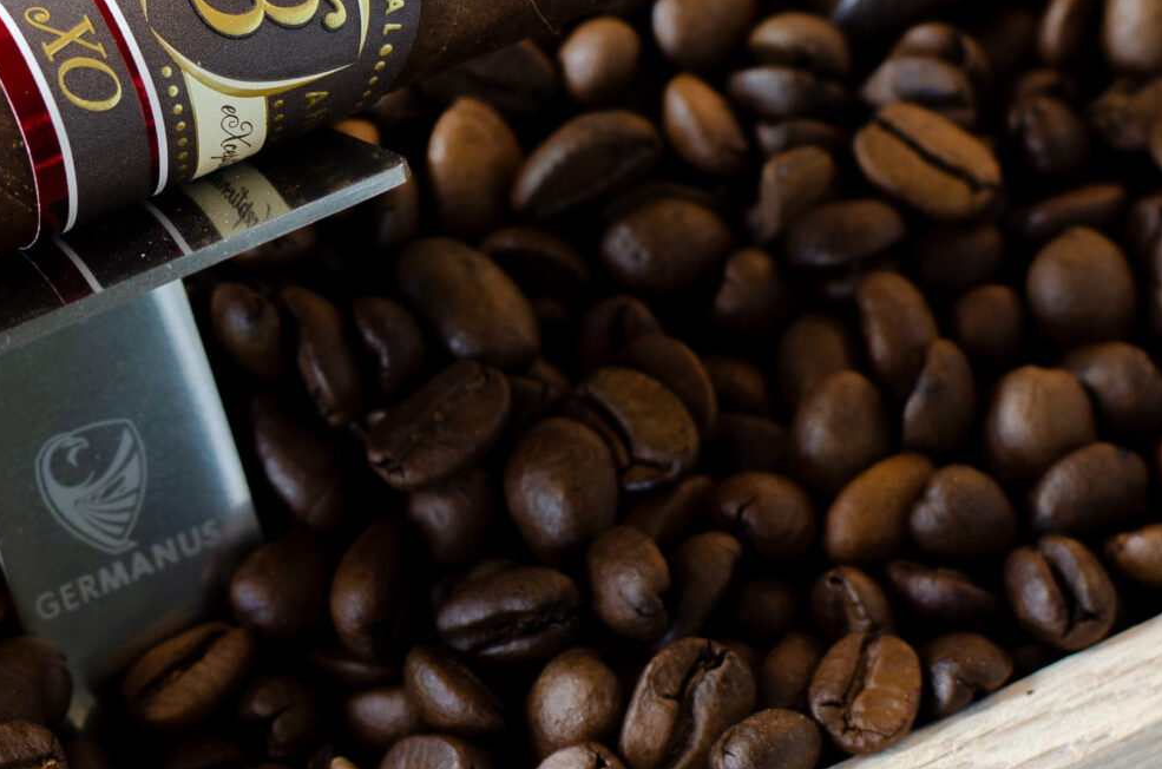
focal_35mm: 195
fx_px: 6280
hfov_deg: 10.5
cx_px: 51
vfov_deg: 7.0
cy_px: 110
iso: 400
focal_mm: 50
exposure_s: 1/50
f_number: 4.5
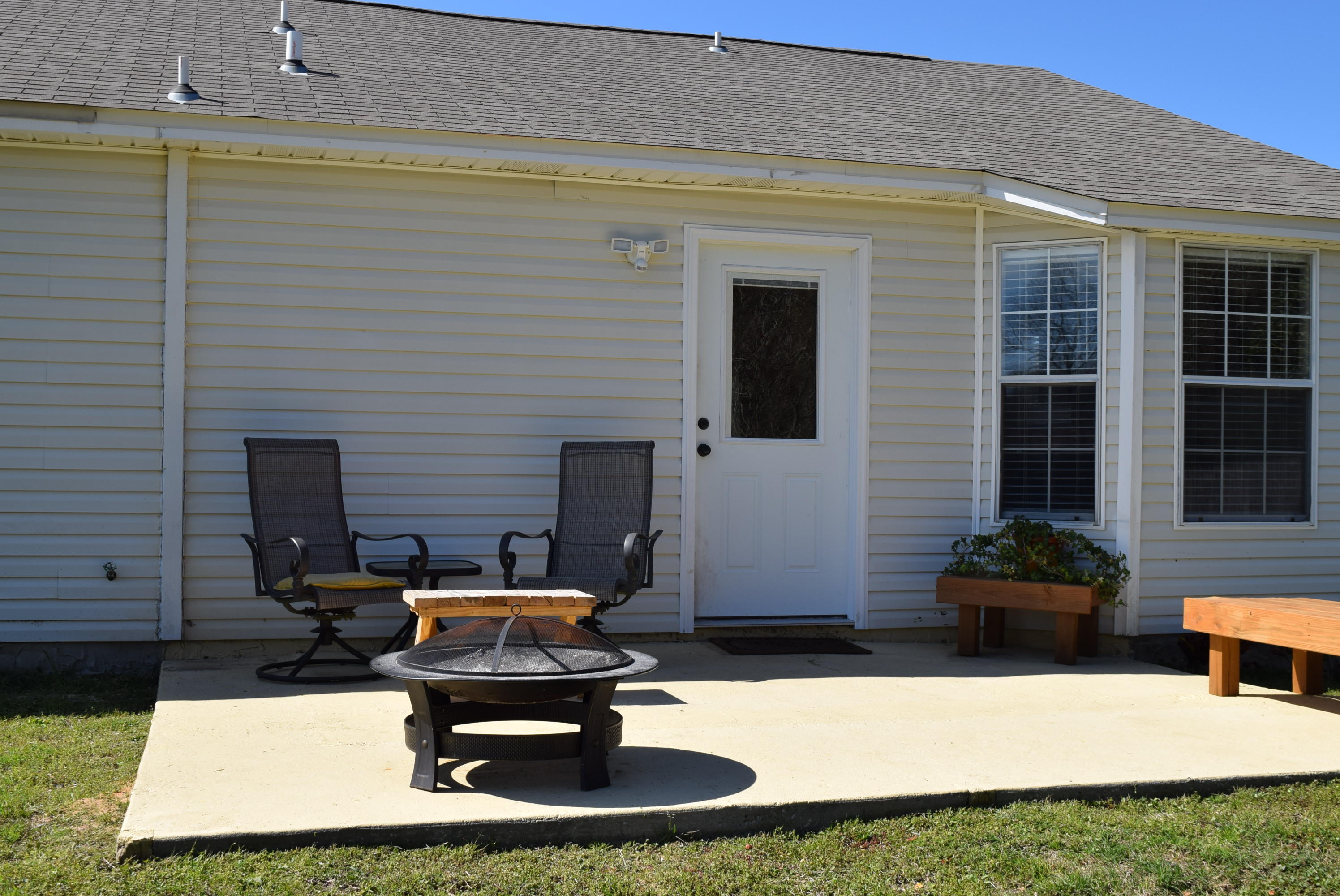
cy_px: 448
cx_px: 670
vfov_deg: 33.1
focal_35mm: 40
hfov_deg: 47.9
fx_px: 1509
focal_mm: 27
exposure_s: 1/400
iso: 200
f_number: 10
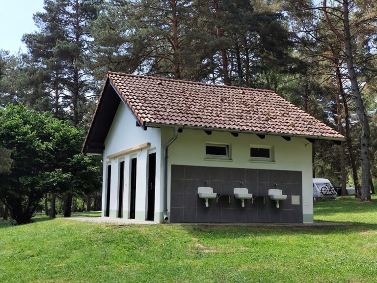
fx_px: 501
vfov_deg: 31.5
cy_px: 142
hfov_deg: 41.2
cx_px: 188
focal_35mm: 46
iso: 50
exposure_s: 1/649
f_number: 1.65
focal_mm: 6.19
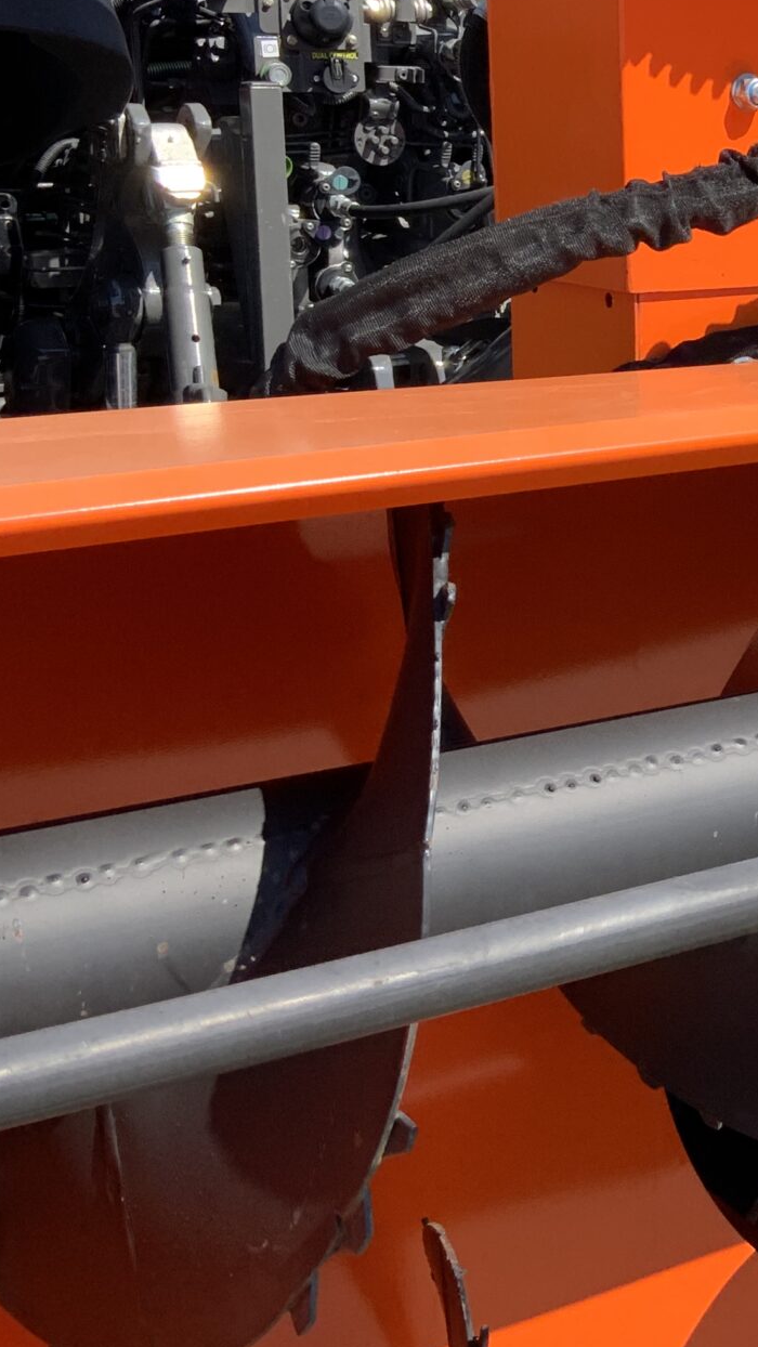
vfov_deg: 32.1
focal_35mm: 65
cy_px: 452
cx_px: 1069
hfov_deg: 17.1
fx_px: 2322
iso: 16
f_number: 1.8
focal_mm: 3
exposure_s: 1/842
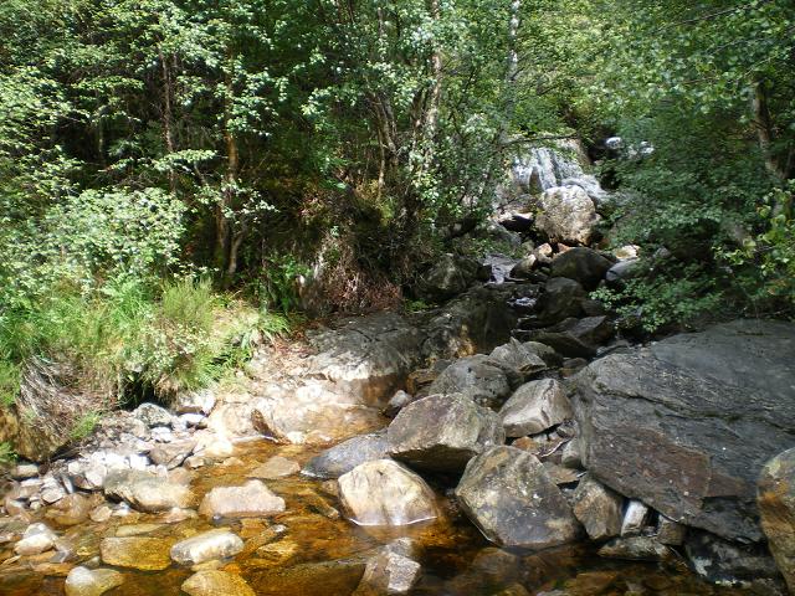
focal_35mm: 38
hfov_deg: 49.0
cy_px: 298
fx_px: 873
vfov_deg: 37.7
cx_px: 398
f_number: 3.1
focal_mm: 6.3
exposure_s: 1/100
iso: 64
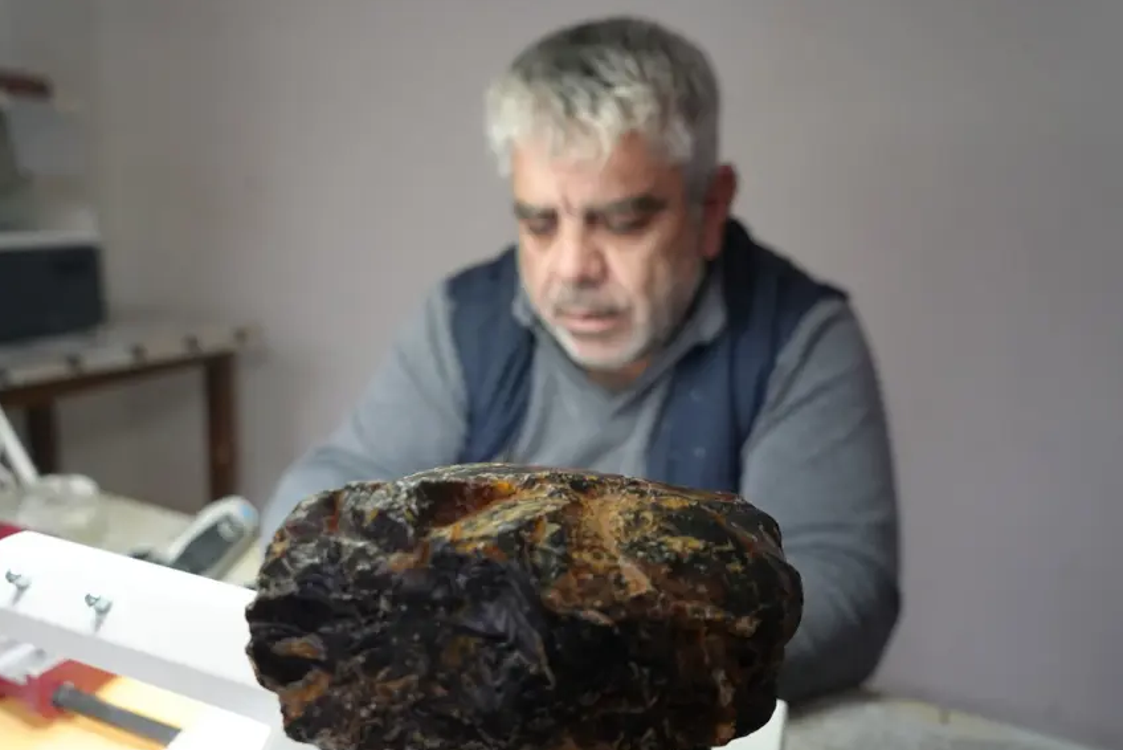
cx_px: 562
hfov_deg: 65.5
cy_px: 384
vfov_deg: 46.4
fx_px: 874
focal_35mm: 28
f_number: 4
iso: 4000
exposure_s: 1/160
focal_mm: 27
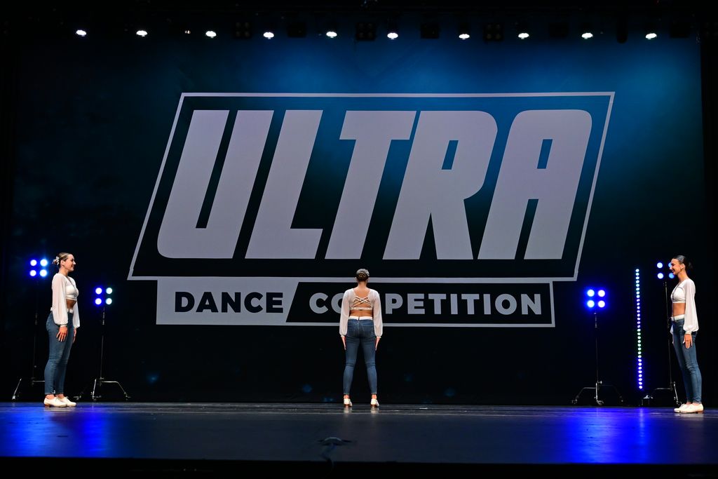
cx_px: 359
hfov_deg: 41.9
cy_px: 240
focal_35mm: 47
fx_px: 937
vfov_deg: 28.7
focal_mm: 31.5
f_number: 3.5
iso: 2500
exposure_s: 1/1000
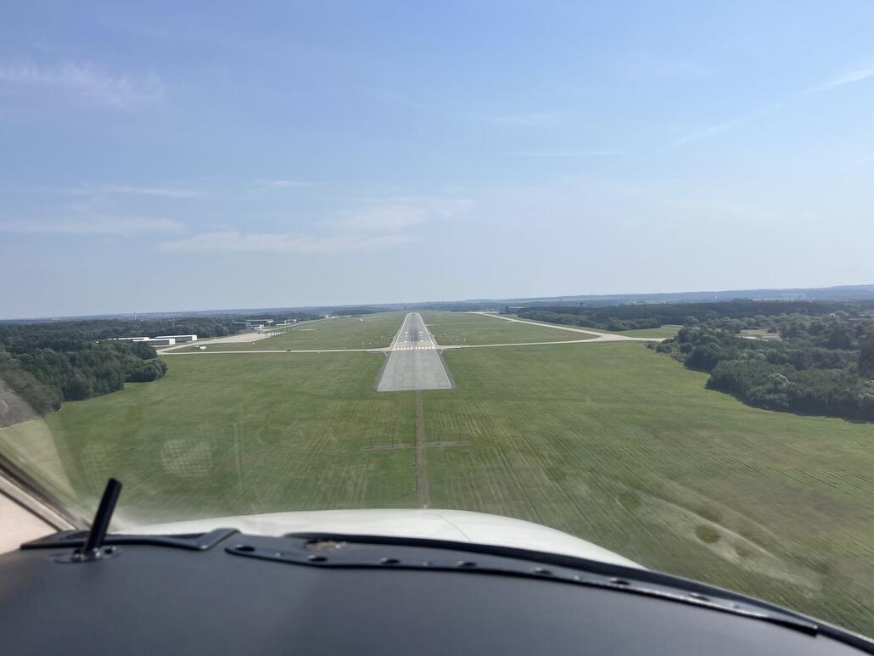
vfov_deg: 53.1
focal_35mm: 26
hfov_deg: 67.3
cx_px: 437
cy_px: 328
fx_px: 657
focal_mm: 5.1
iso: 50
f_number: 1.6
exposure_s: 1/6494
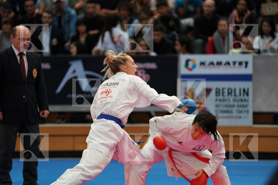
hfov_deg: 11.3
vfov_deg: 7.5
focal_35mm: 182
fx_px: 1405
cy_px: 92
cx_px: 139
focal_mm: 182
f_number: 2.8
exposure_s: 1/1000
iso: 1600
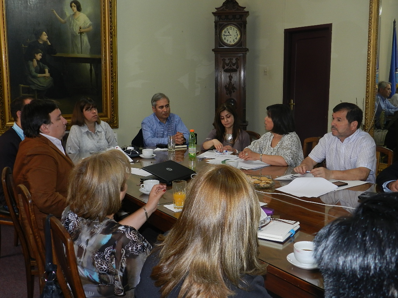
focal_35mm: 38
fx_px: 437
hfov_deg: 49.0
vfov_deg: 37.7
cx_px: 199
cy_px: 149
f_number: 4
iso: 200
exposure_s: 1/30
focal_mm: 6.7
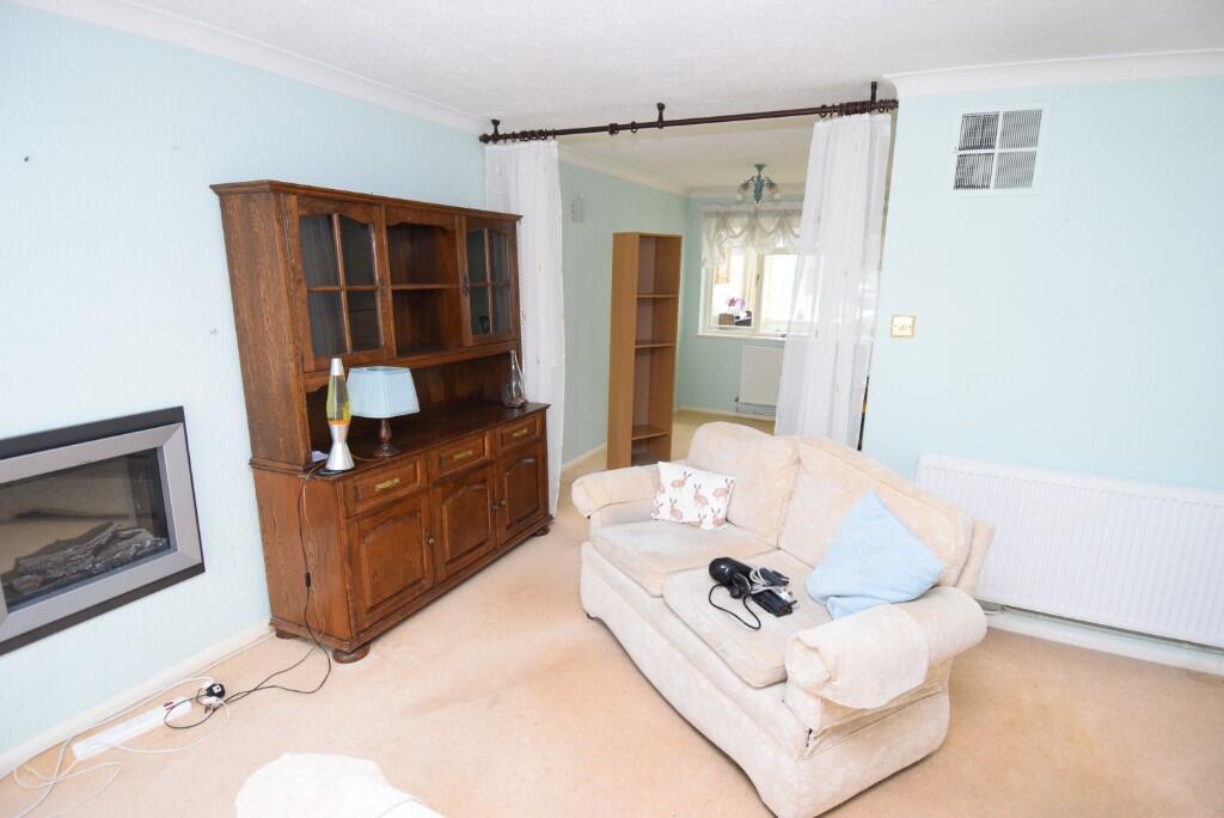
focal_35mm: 18
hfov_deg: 90.0
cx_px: 612
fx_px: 612
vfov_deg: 67.5
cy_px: 409
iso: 900
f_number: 4
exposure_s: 1/60
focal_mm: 12
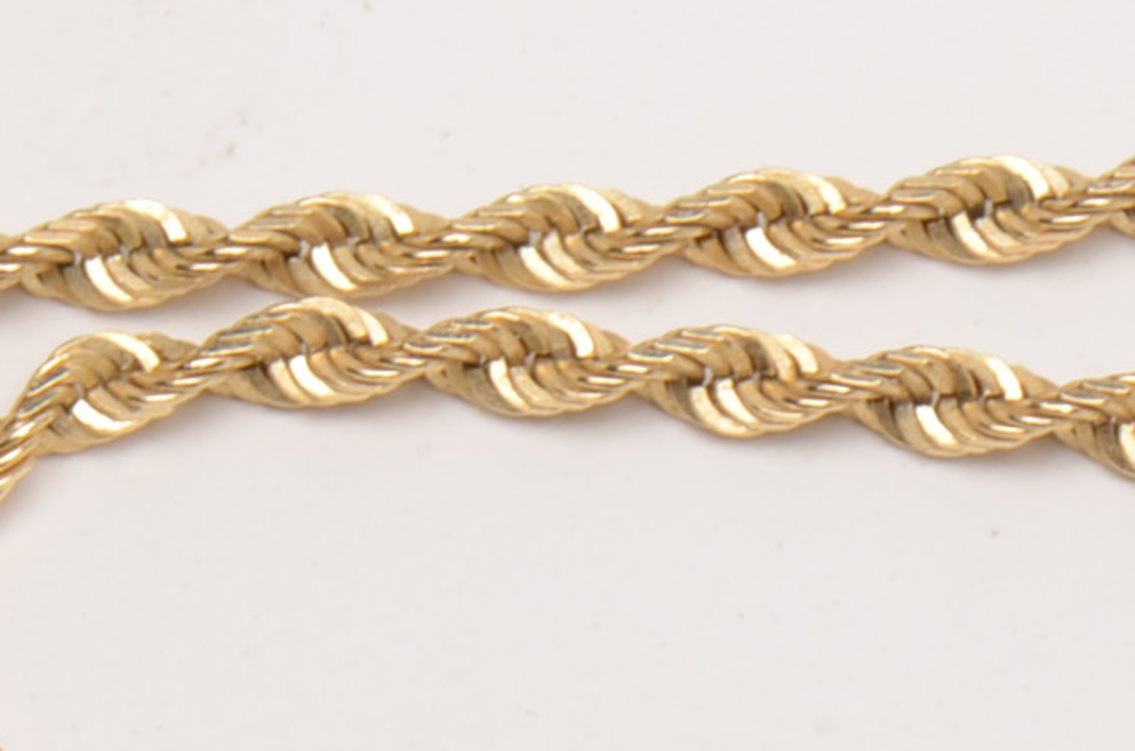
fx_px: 15317
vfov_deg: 2.8
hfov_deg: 4.2
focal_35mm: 487
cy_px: 1147
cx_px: 836
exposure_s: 1/160
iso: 100
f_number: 22
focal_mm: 85
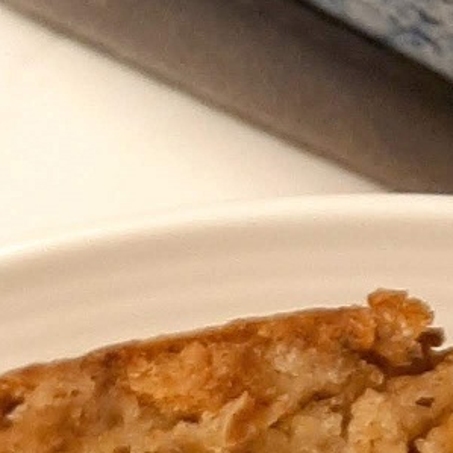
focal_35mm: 155
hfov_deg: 11.1
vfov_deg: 11.2
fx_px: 2295
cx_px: 514
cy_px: -3
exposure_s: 1/60
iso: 80
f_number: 1.7
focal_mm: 3.93
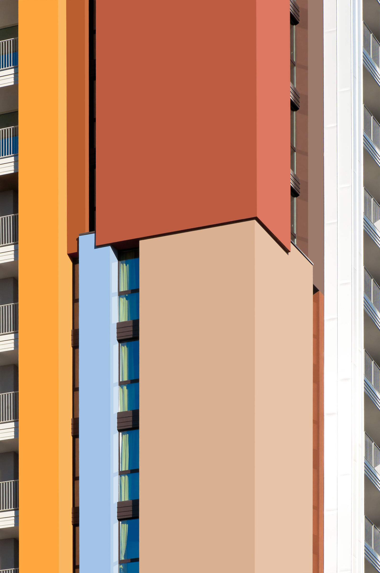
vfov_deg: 13.1
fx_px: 2500
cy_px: 286
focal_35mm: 158
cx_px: 190
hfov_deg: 8.7
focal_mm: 105
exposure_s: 1/250
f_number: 18
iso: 200
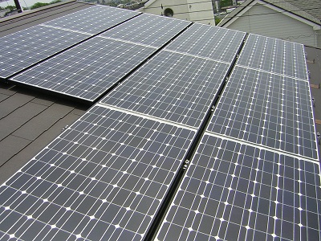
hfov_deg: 51.4
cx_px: 160
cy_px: 120
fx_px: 334
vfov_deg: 39.7
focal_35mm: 36
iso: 50
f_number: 5.2
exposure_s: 1/350
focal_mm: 4.7
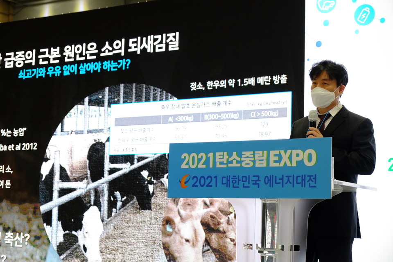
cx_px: 196
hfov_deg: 27.7
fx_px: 797
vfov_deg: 18.7
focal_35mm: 73
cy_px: 131
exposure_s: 1/125
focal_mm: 48.4
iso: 1600
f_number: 4
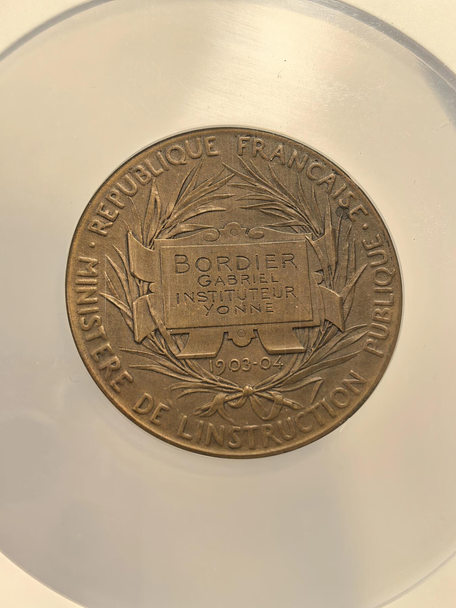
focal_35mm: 54
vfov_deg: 35.5
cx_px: 228
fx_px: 948
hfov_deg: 27.0
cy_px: 304
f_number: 2
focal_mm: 6.98
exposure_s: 1/100
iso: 250
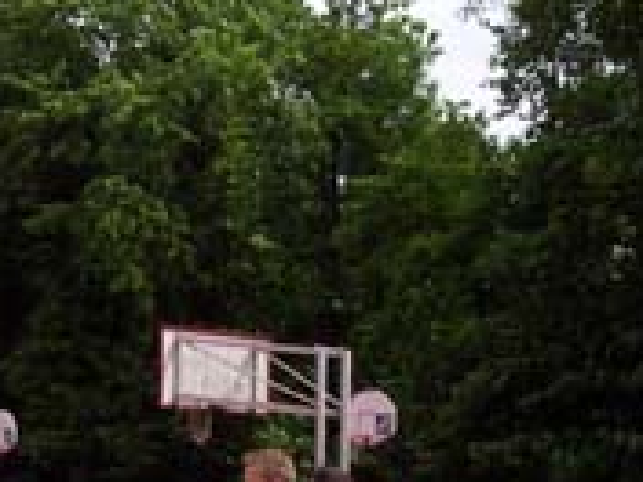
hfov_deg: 20.2
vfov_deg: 14.9
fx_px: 1802
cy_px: 500
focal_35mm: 97
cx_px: 318
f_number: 4.8
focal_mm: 8
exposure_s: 1/700
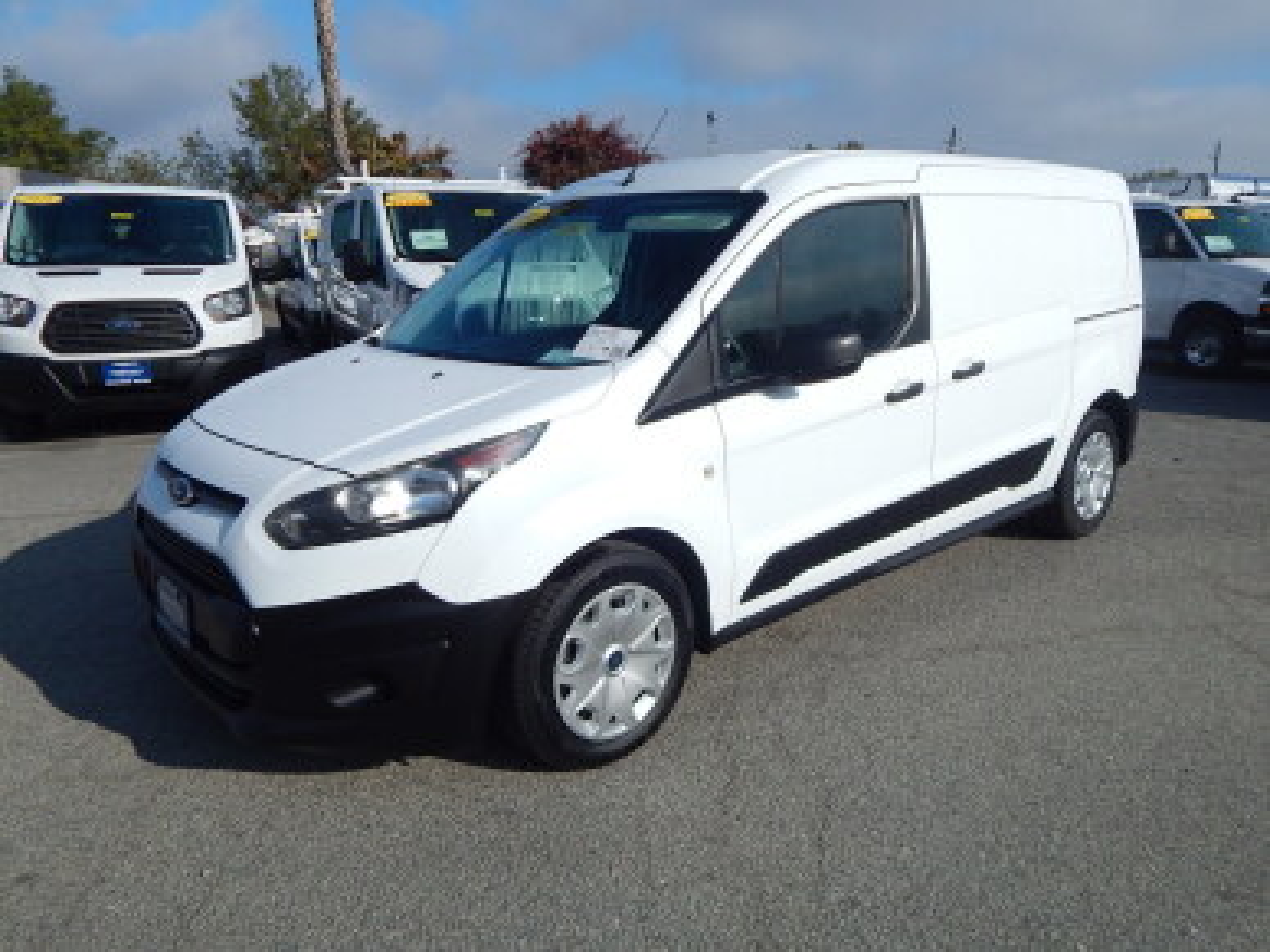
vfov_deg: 54.9
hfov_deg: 69.4
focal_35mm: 25
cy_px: 476
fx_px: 917
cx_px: 635
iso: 125
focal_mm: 4.5
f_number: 6.1
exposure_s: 1/1500
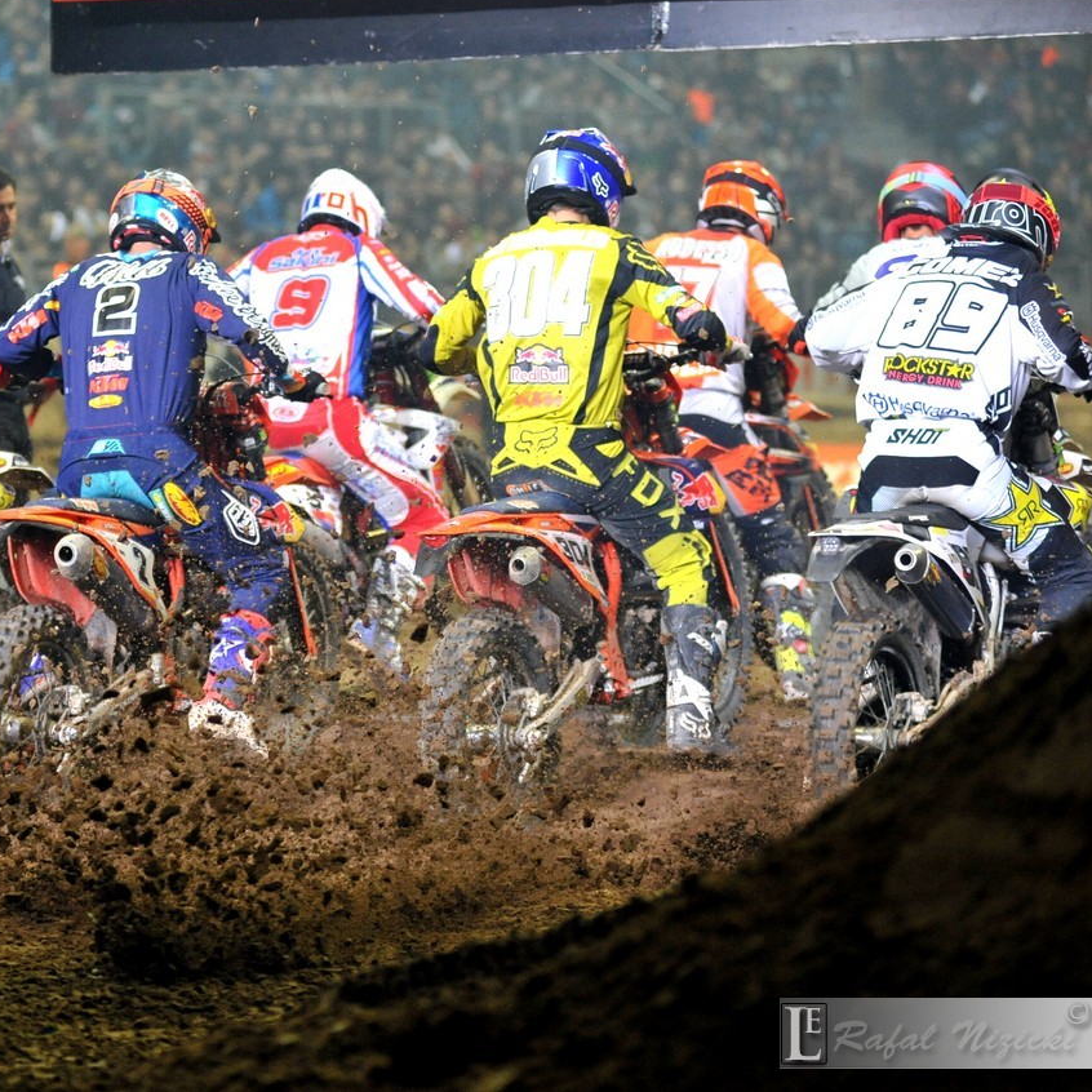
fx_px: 5139
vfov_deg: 12.1
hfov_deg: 12.1
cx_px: 310
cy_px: 543
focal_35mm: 144
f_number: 2.8
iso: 3200
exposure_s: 1/1250
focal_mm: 112
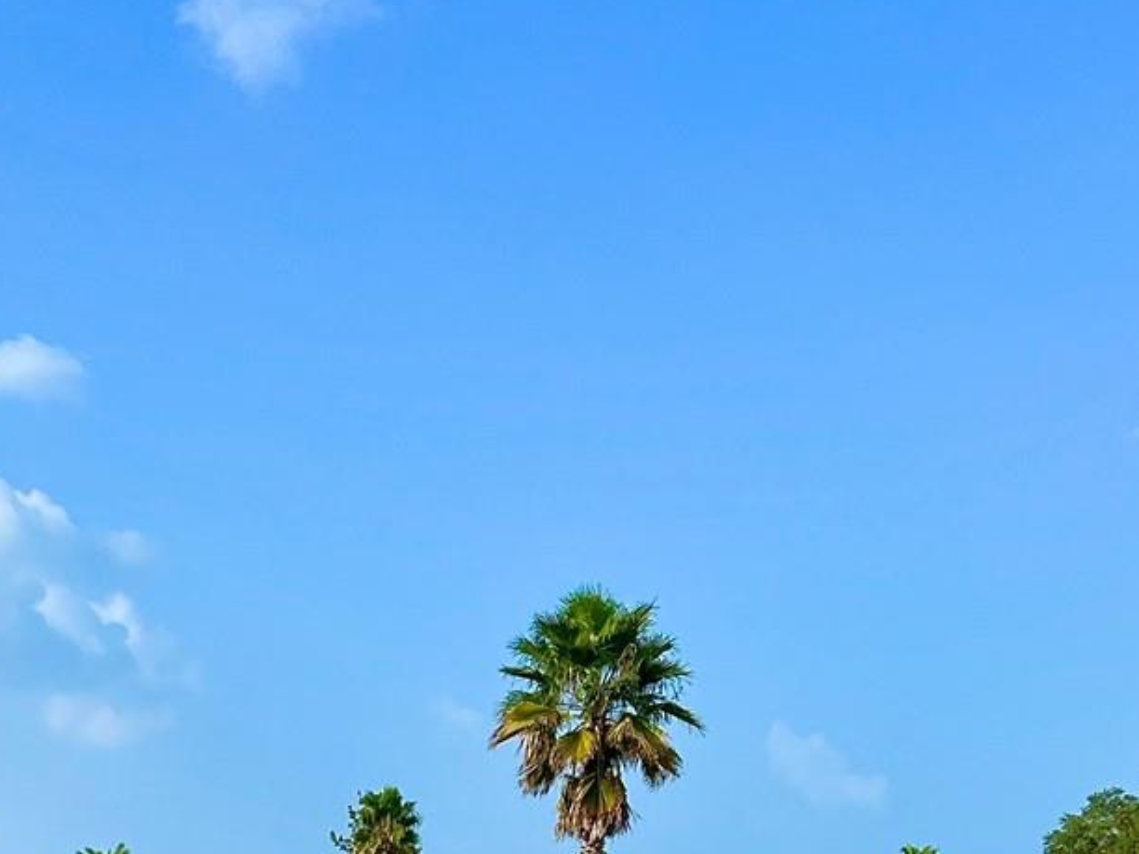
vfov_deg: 20.5
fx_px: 2237
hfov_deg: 27.4
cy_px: 973
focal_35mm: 68
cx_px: 95
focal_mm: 5.7
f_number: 1.5
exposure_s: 1/4274
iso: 50
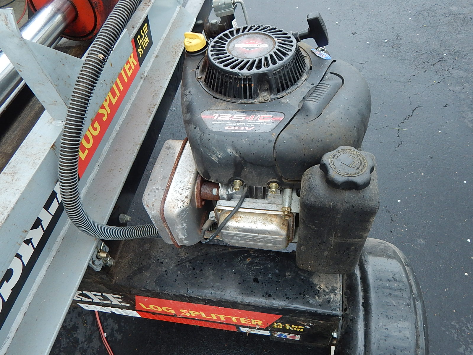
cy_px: 178
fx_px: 342
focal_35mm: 25
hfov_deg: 69.4
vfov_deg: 54.9
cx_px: 236
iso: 200
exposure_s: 1/250
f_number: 3.1
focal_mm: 4.5
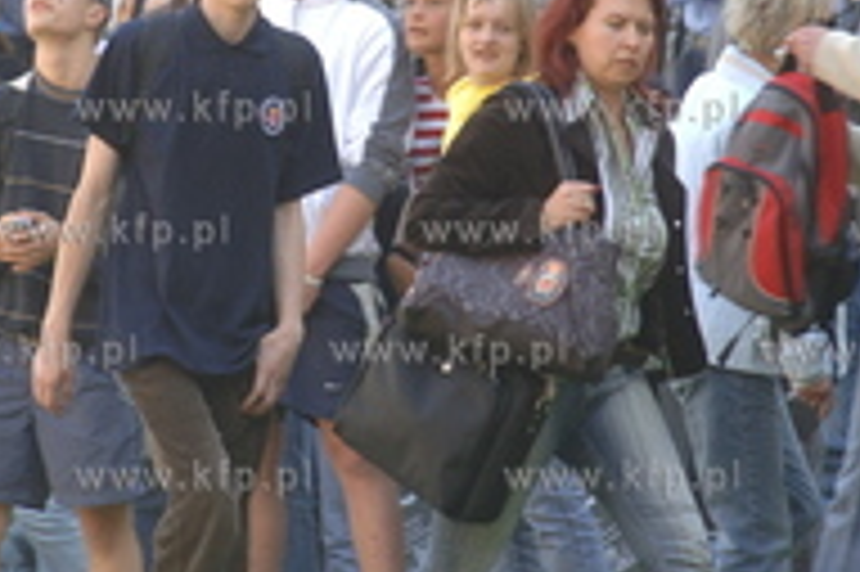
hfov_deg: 3.3
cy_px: 167
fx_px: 14989
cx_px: 351
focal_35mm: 628
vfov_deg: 2.2
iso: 400
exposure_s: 1/160
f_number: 6.3
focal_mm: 200
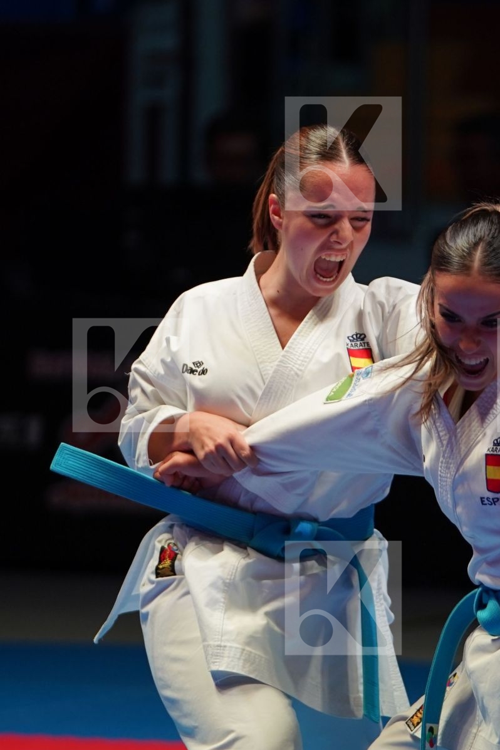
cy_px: 375
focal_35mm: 403
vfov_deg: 5.1
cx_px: 343
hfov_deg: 3.4
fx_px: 8395
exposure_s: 1/500
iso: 640
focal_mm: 179
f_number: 2.8
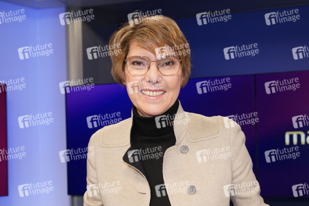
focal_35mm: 41
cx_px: 154
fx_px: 352
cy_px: 103
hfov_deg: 47.4
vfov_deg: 32.6
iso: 2000
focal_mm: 41
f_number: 5.6
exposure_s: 1/125
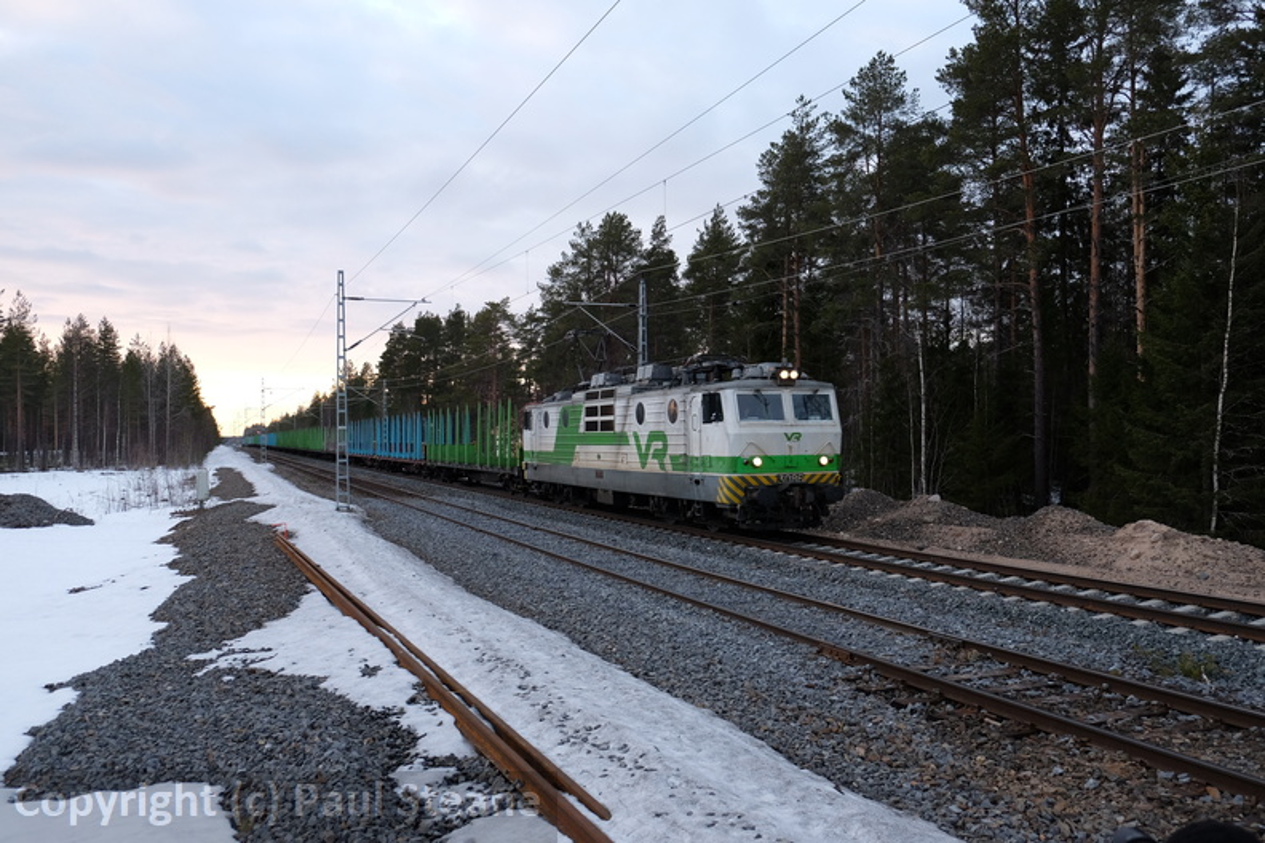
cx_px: 632
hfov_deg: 63.7
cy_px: 422
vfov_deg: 45.0
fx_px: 1019
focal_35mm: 29
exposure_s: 1/500
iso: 800
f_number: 2.8
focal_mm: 19.6
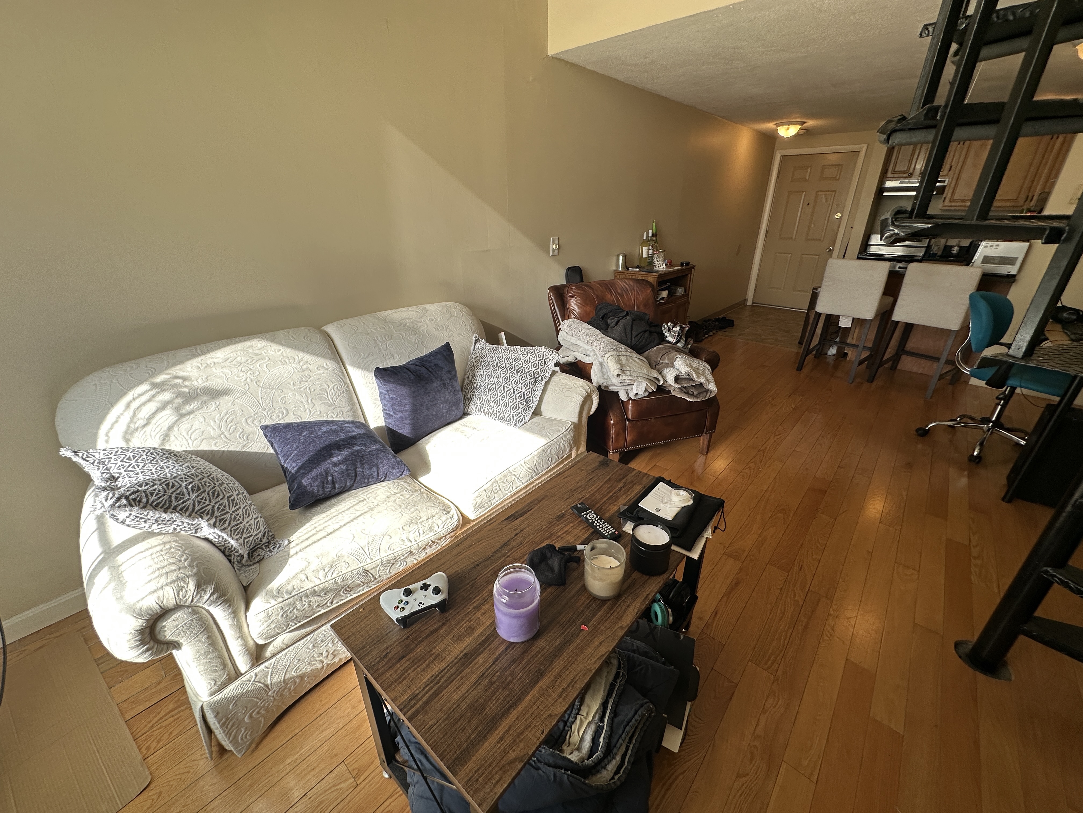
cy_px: 406
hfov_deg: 102.1
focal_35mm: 14
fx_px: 438
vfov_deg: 85.7
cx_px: 542
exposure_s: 1/219
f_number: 2.2
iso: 40
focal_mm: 2.22
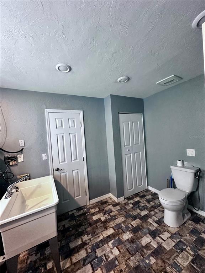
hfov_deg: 85.7
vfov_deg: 102.1
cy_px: 136
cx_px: 102
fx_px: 111
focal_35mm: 14
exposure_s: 1/60
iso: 250
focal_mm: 2.22
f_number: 2.2
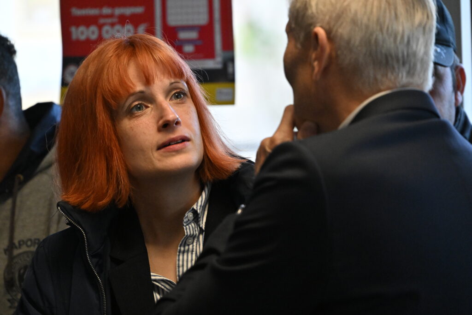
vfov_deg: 4.4
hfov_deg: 6.6
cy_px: 158
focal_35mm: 310
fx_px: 4065
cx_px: 236
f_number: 8
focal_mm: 310
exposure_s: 1/320
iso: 5600
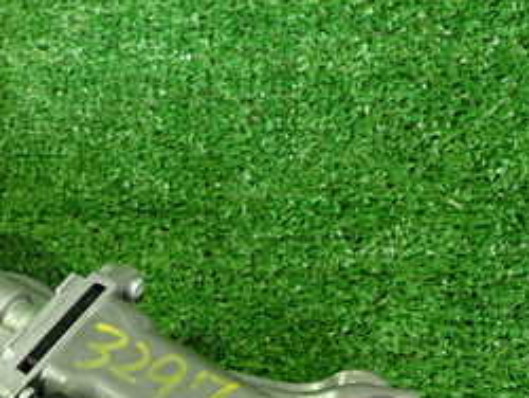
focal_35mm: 72
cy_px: 373
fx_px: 1101
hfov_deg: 25.2
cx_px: -42
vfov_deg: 20.0
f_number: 2.3
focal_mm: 5.4
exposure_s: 1/30
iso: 500
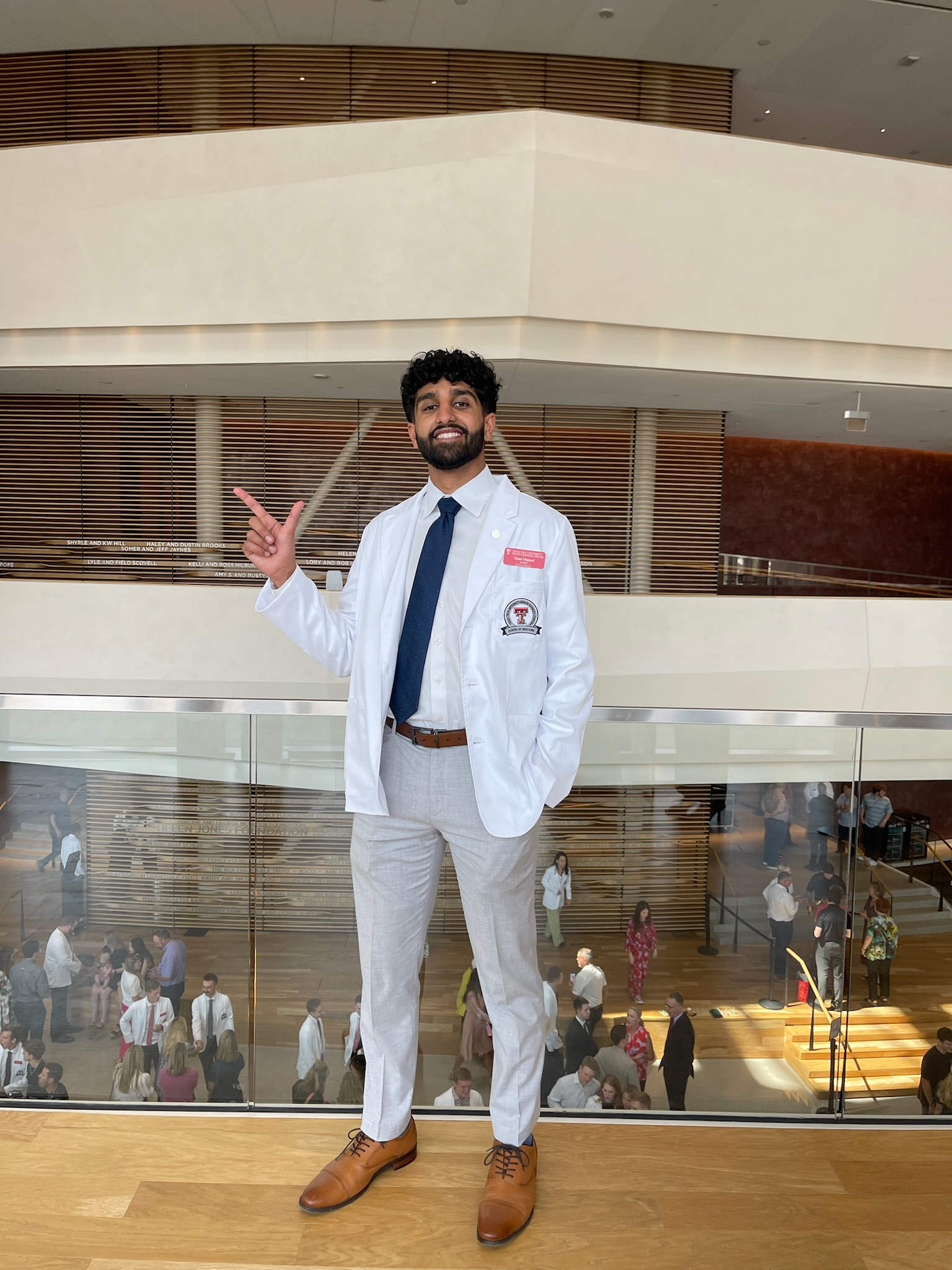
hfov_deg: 54.9
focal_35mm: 25
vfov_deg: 69.4
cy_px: 635
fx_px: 917
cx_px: 476
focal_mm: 5.1
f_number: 1.6
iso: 32
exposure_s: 1/237
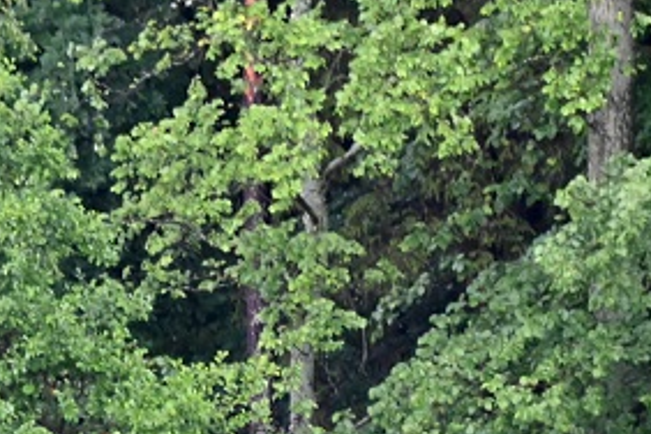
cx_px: -265
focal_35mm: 1010
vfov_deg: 1.4
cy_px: 637
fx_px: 18263
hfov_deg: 2.0
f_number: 5.6
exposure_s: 1/500
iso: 2500
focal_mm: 300
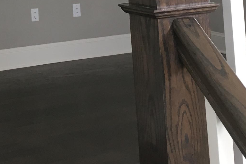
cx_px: 55
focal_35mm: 88
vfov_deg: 14.5
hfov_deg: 22.8
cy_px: -82
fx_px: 601
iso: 64
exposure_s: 1/30
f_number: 2.2
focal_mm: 4.15
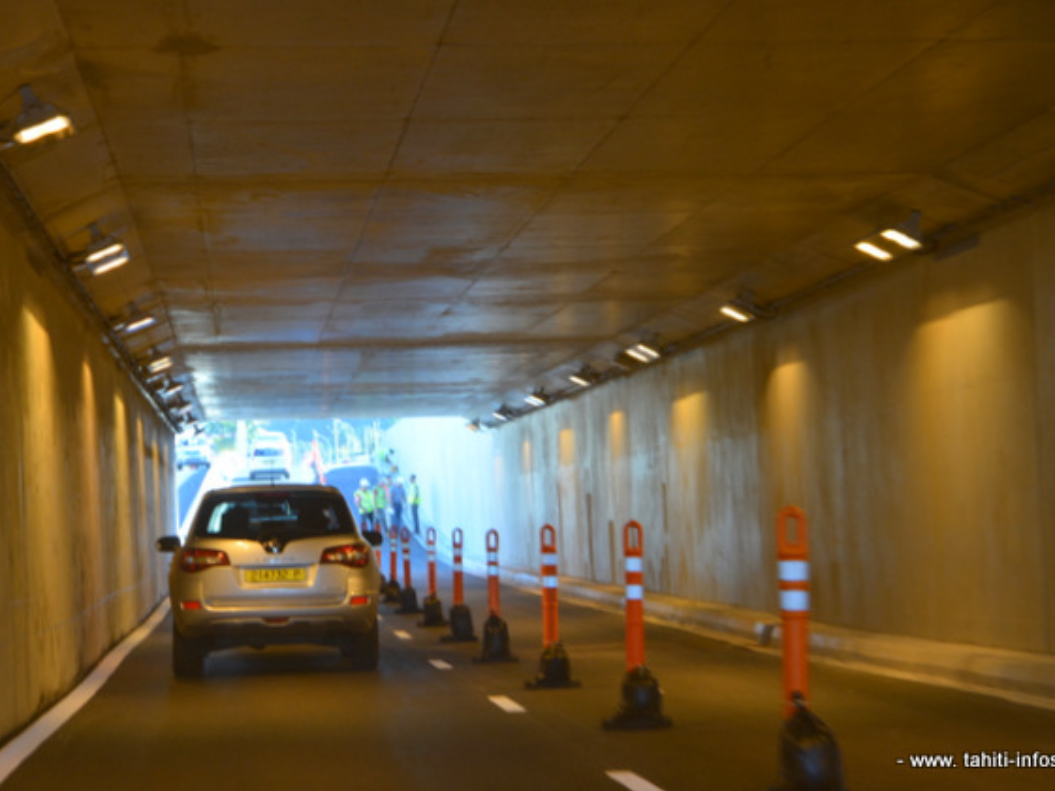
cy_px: 396
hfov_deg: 21.6
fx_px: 2760
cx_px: 547
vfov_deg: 16.3
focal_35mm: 91
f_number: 5.6
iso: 400
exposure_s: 1/80
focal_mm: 55
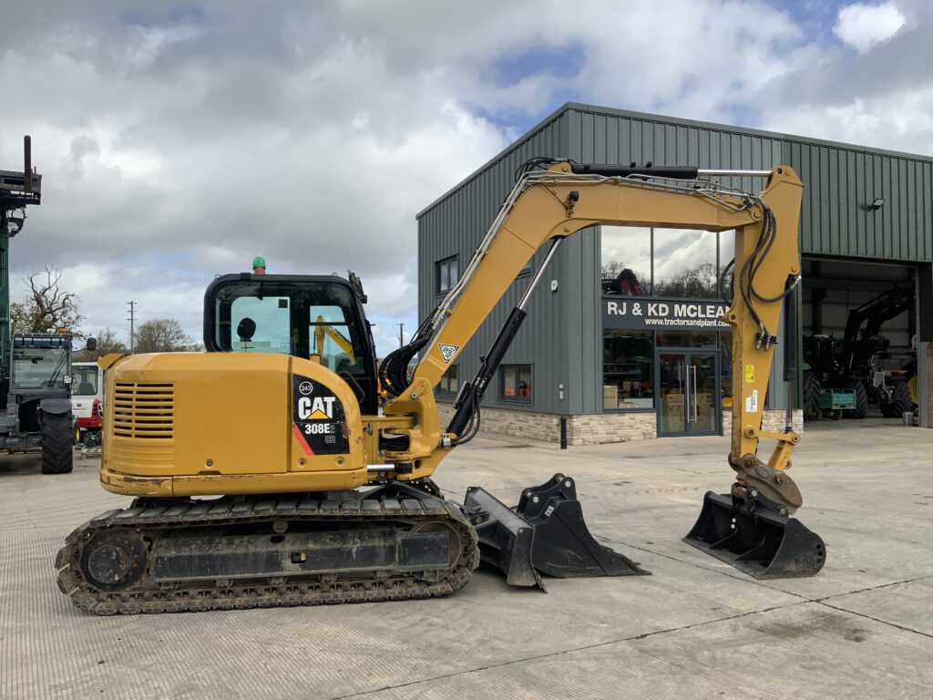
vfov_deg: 48.2
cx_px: 466
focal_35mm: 29
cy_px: 350
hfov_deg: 61.7
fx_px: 782
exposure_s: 1/1984
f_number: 1.8
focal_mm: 3
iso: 16
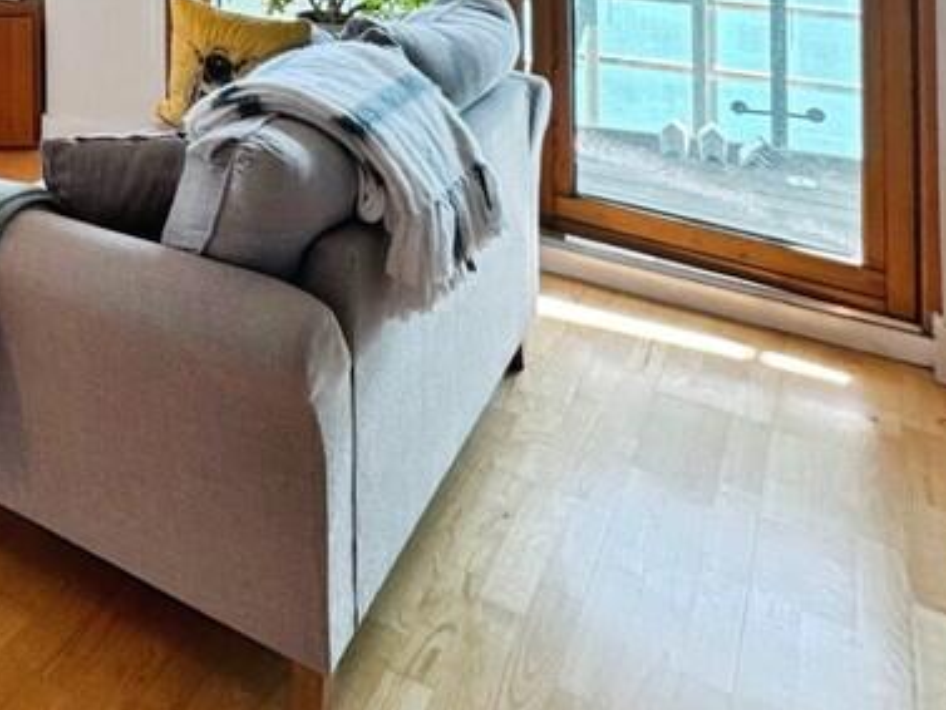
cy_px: -10
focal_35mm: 38
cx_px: -141
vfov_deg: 34.2
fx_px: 1039
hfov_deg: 38.6
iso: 125
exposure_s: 1/100
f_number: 2.2
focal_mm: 2.22
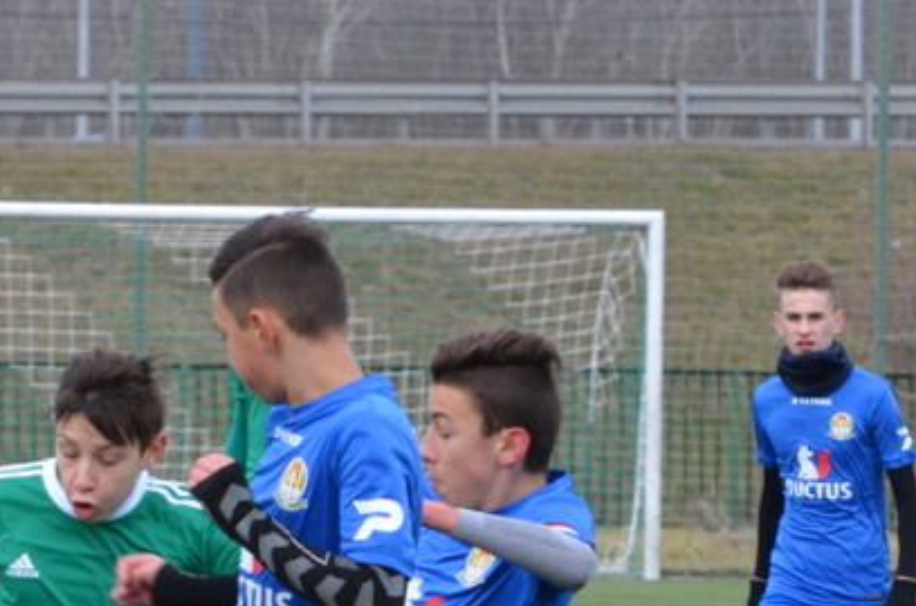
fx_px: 15116
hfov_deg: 3.5
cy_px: 811
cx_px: -34
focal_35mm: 595
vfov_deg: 2.3
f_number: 10
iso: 800
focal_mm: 135
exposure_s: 1/320
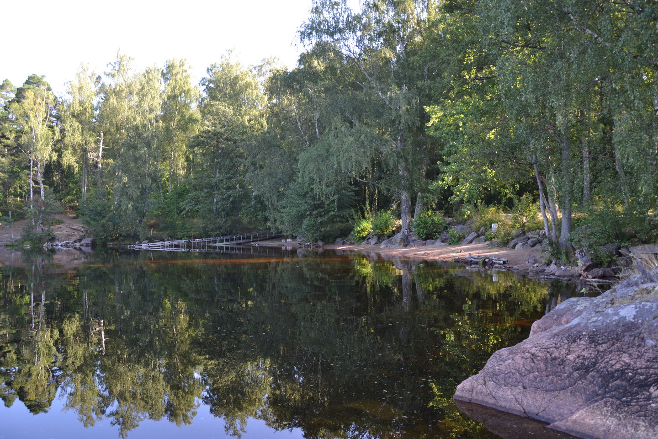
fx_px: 493
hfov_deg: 67.4
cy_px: 220
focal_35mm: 27
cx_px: 329
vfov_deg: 47.9
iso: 180
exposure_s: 1/125
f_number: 4
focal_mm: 18
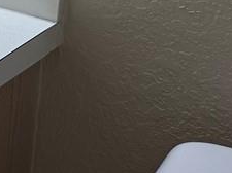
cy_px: -245
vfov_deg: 8.0
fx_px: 1144
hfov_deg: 8.6
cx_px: -555
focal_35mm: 171
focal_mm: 6.76
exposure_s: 1/178
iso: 100
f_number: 1.78
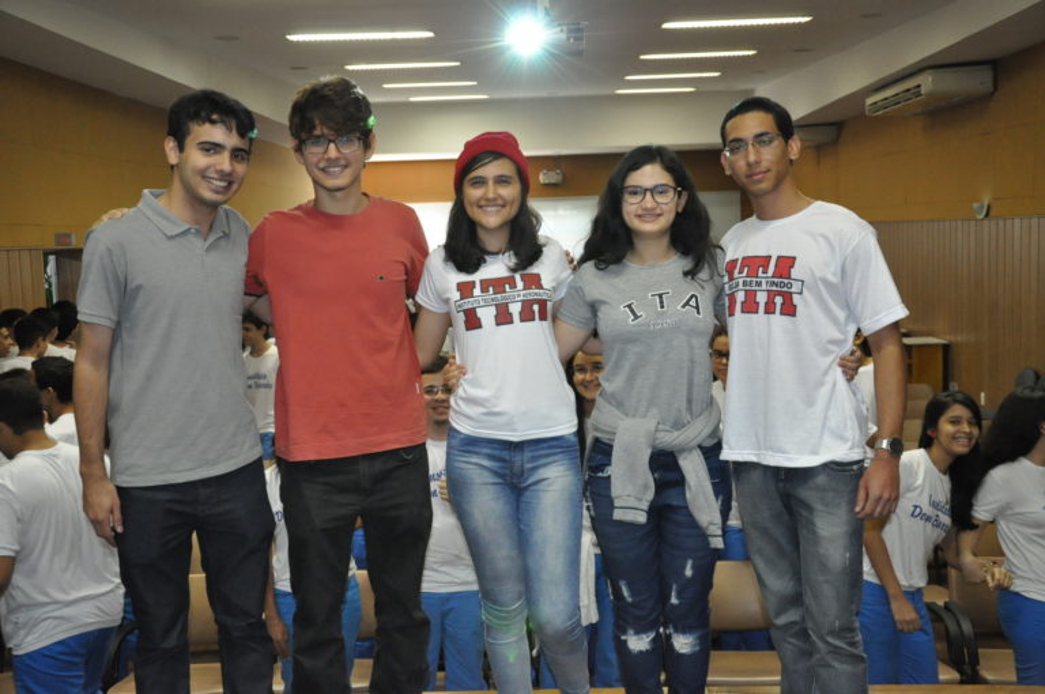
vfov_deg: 31.8
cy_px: 347
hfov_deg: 46.5
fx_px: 1218
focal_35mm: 42
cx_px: 522
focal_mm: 28
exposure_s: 1/60
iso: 2500
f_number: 5.6
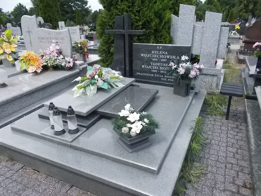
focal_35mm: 26
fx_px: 196
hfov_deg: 67.3
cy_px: 98
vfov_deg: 53.1
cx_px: 130
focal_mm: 4.6
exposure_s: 1/500
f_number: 8
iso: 400
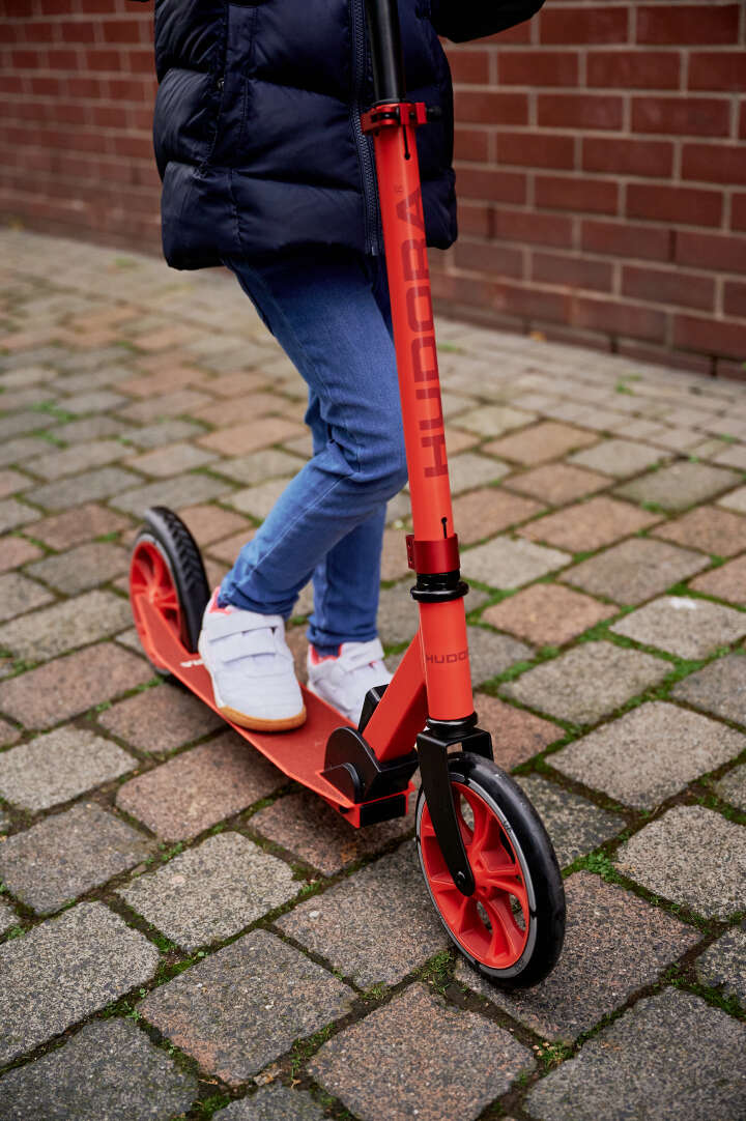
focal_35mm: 43
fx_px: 1338
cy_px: 560
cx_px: 373
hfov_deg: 31.1
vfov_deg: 45.5
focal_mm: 43
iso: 1600
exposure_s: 1/500
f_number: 2.8
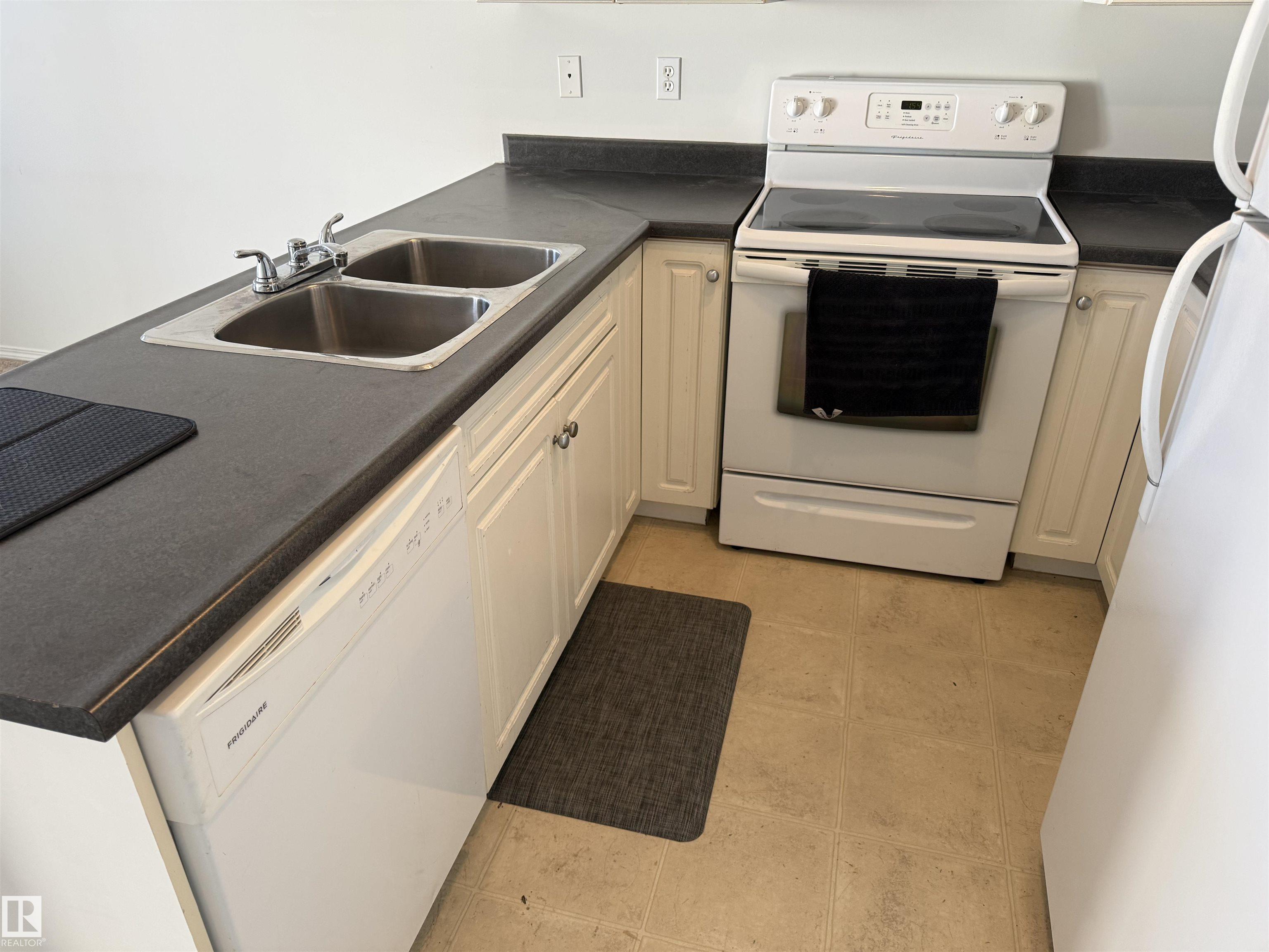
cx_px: 634
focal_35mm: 24
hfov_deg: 71.6
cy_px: 476
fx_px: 880
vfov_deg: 56.8
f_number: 1.78
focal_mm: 6.76
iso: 160
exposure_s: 1/120
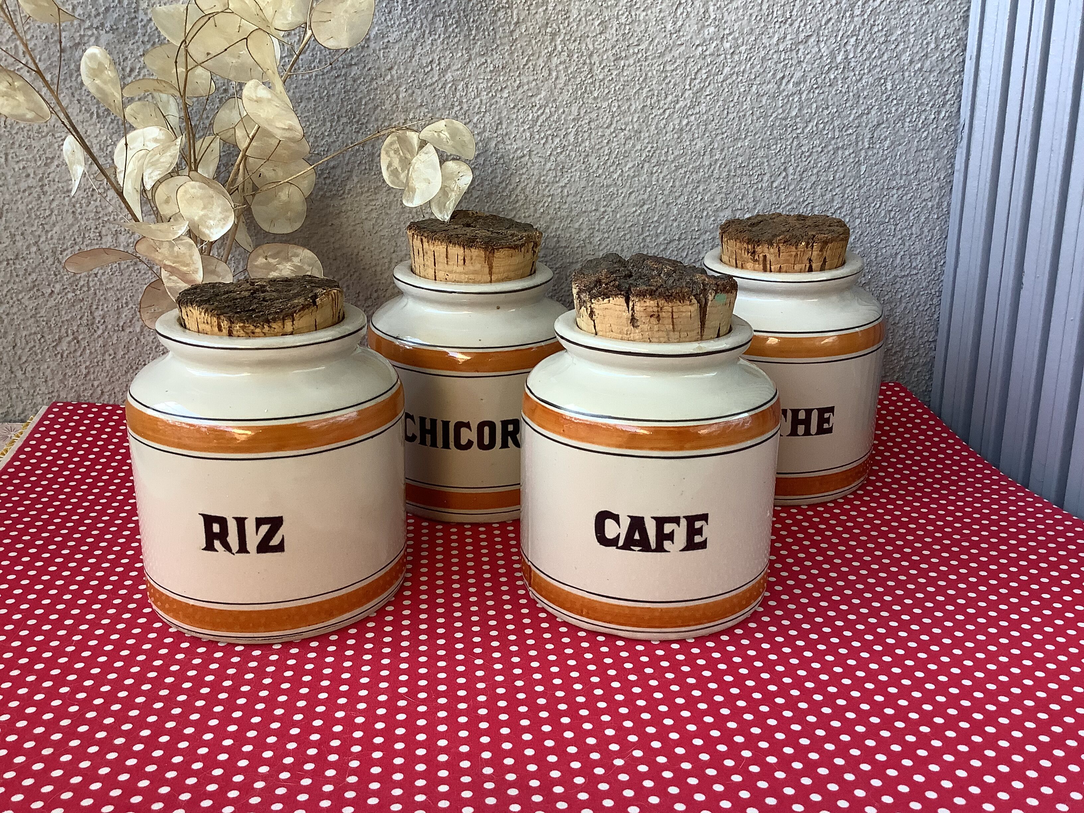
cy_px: 406
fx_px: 971
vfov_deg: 45.4
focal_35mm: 31
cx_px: 542
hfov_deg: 58.4
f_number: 2.4
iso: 80
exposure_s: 1/100
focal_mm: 3.3
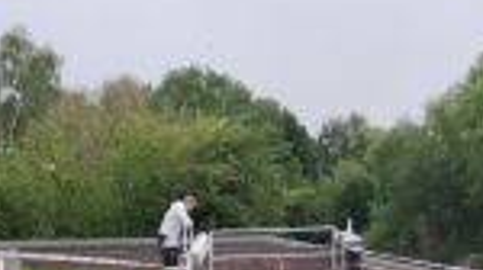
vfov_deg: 16.8
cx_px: 251
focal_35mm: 68
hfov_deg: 31.0
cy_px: 334
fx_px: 870
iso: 50
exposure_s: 1/646
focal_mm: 3.6
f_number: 1.8
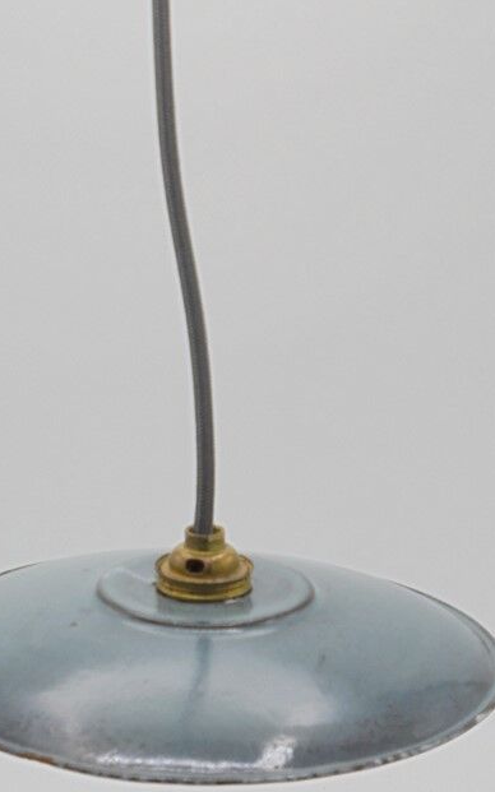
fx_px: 1857
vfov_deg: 24.1
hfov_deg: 15.2
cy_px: 326
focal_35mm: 86
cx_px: 174
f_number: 5.2
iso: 100
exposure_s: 1/125
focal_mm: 10.1
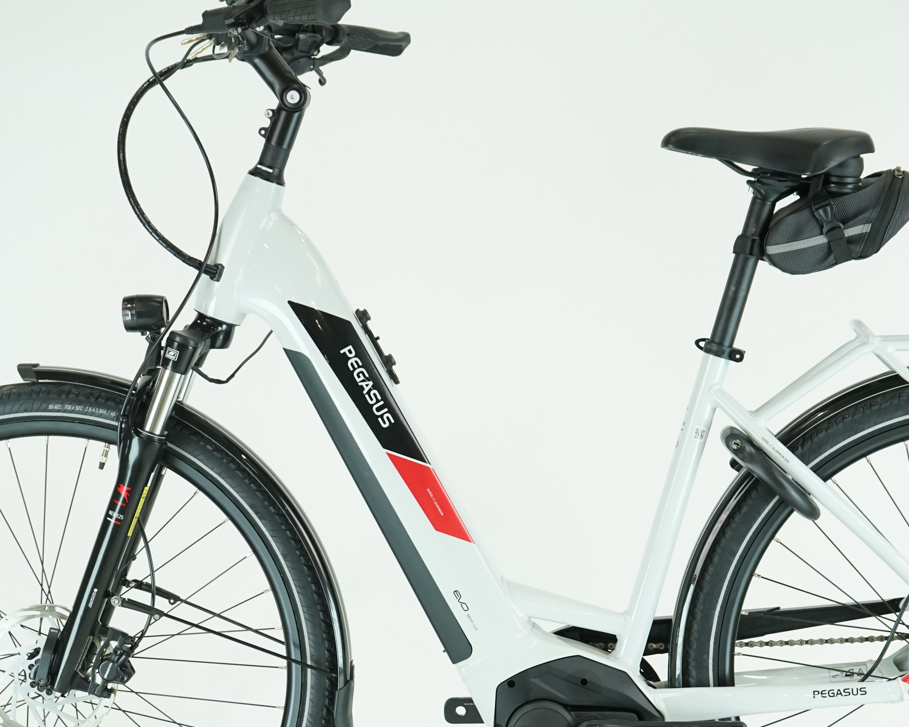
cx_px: 516
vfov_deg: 16.5
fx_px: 2502
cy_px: 479
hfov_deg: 20.6
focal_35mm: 93
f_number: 5.6
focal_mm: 57
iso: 1600
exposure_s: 1/200
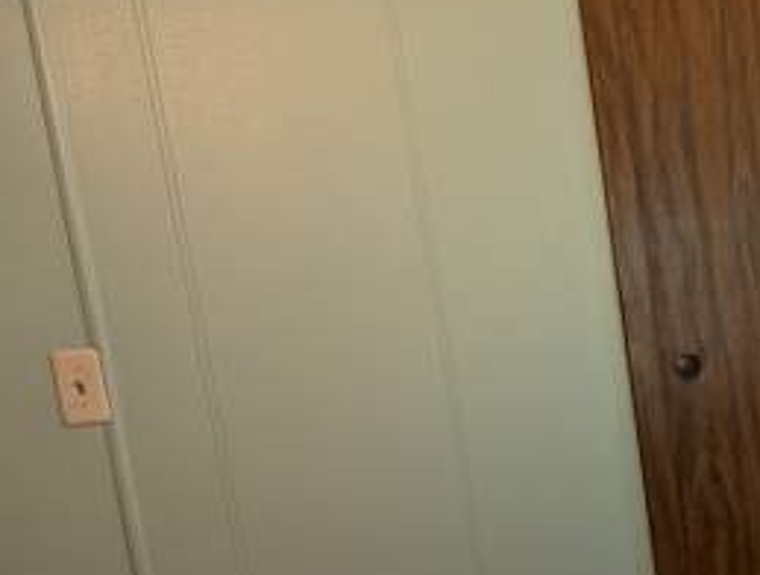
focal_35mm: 74
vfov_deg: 19.5
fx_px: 1630
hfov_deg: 22.2
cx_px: 1103
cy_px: 565
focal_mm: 6.81
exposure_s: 1/60
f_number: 1.85
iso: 74
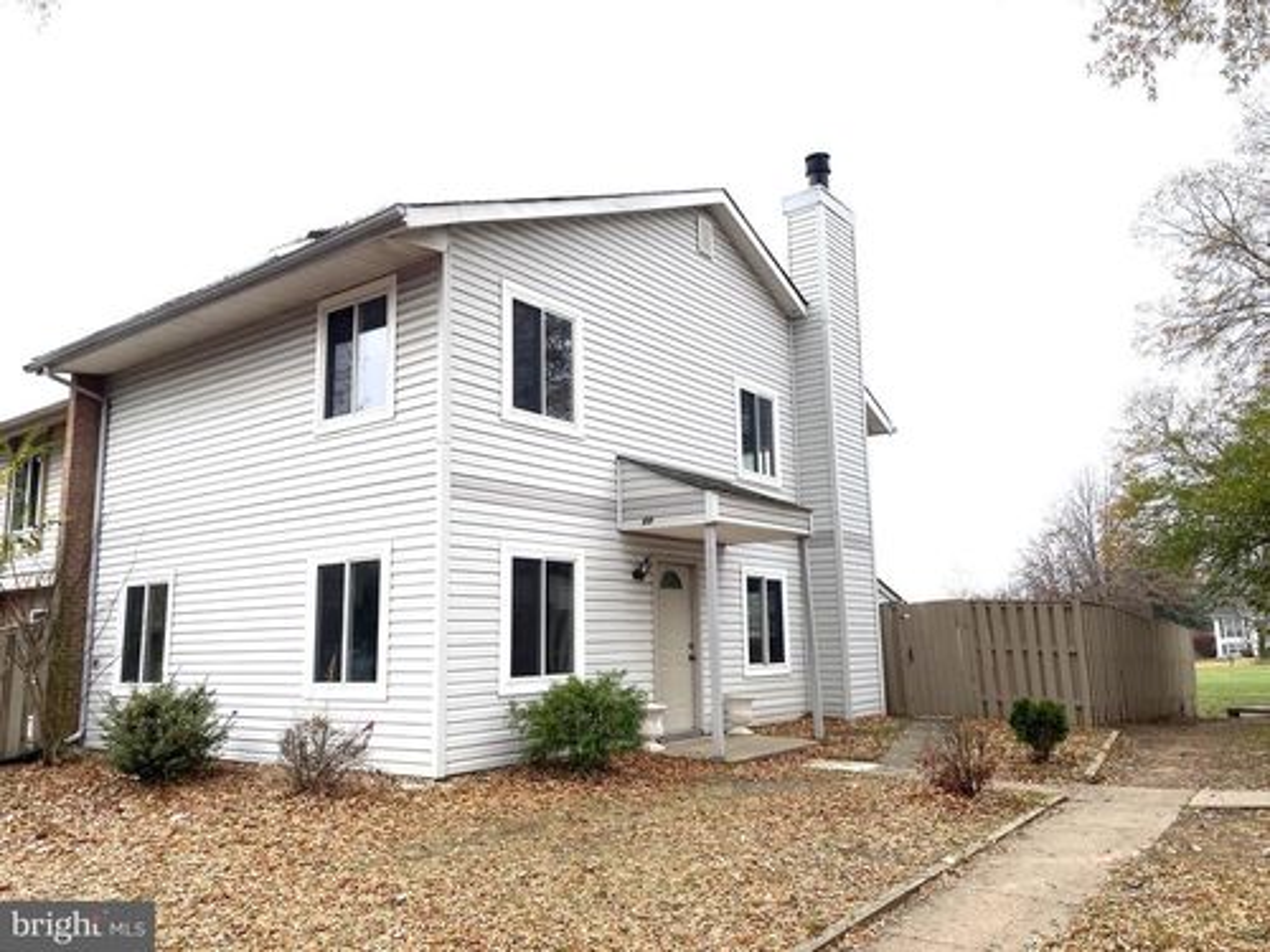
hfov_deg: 67.3
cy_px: 476
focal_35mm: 26
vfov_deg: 53.1
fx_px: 954
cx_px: 635
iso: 32
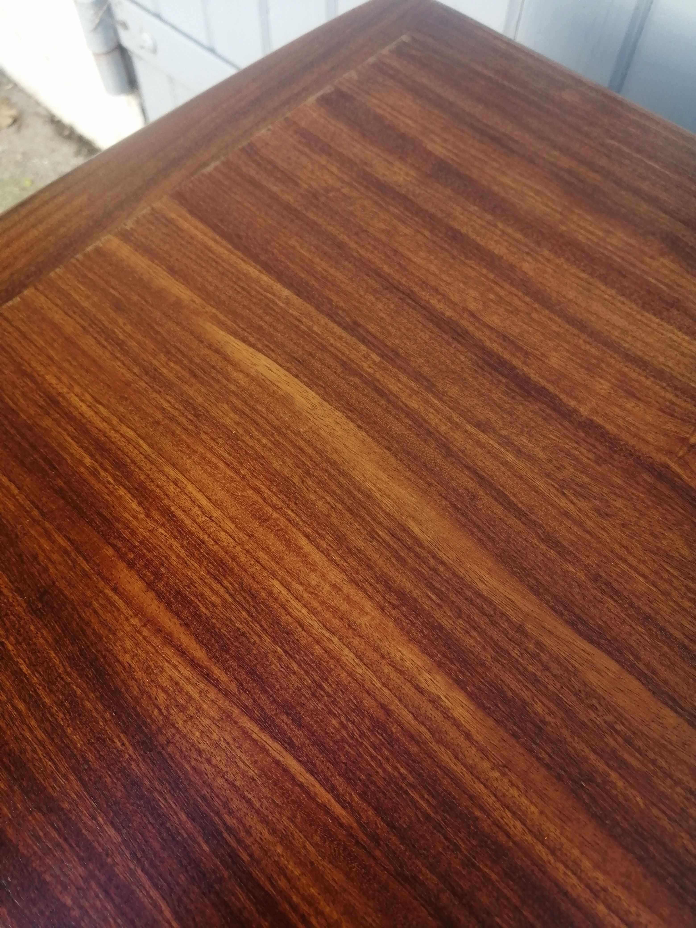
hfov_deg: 53.1
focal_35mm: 26
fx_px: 697
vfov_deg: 67.3
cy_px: 464
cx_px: 348
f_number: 1.8
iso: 50
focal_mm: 3.6
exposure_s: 1/100
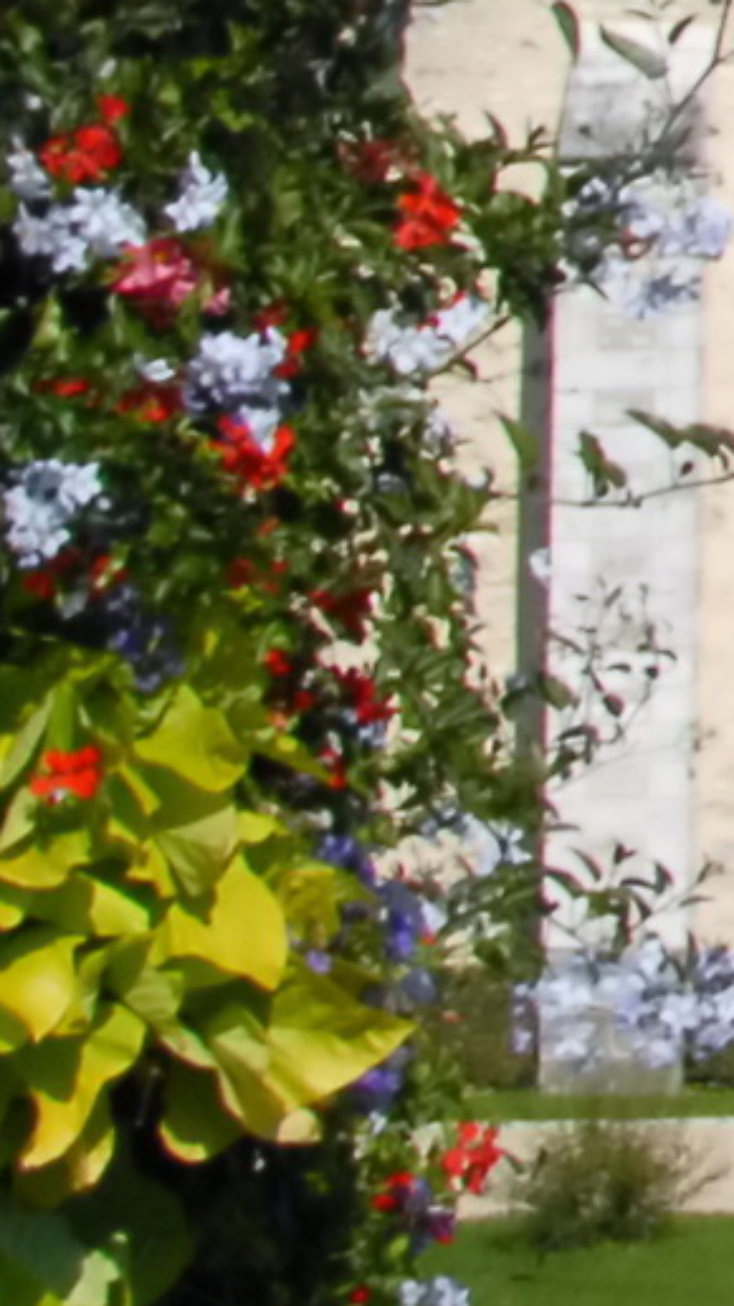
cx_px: 3728
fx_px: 11043
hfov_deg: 3.5
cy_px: -1202
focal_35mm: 319
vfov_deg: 6.6
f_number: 9
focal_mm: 27
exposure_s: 1/1000
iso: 250
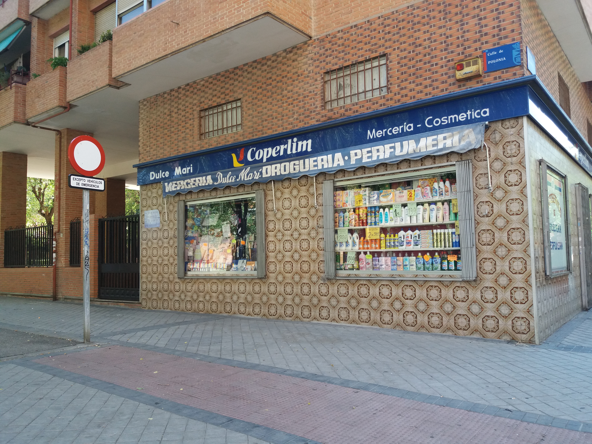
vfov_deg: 49.7
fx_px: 479
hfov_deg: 63.4
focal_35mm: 28
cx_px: 296
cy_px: 222
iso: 64
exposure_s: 1/108
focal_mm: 3.7
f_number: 1.9
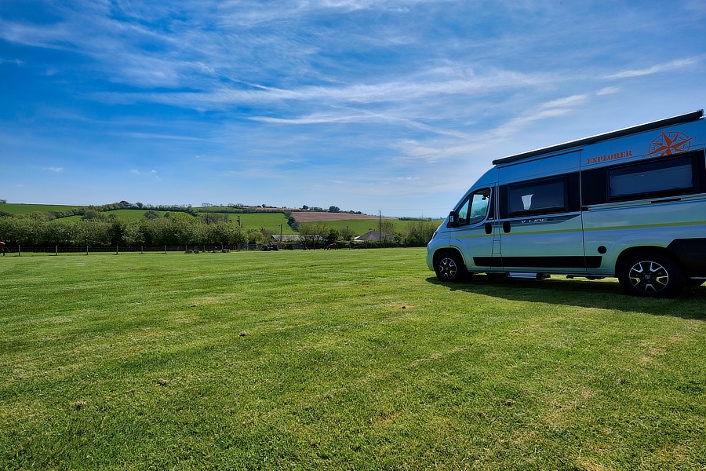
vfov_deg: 67.4
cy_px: 236
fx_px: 353
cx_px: 353
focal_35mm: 18
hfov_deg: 90.0
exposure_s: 1/640
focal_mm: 12
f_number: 9
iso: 200
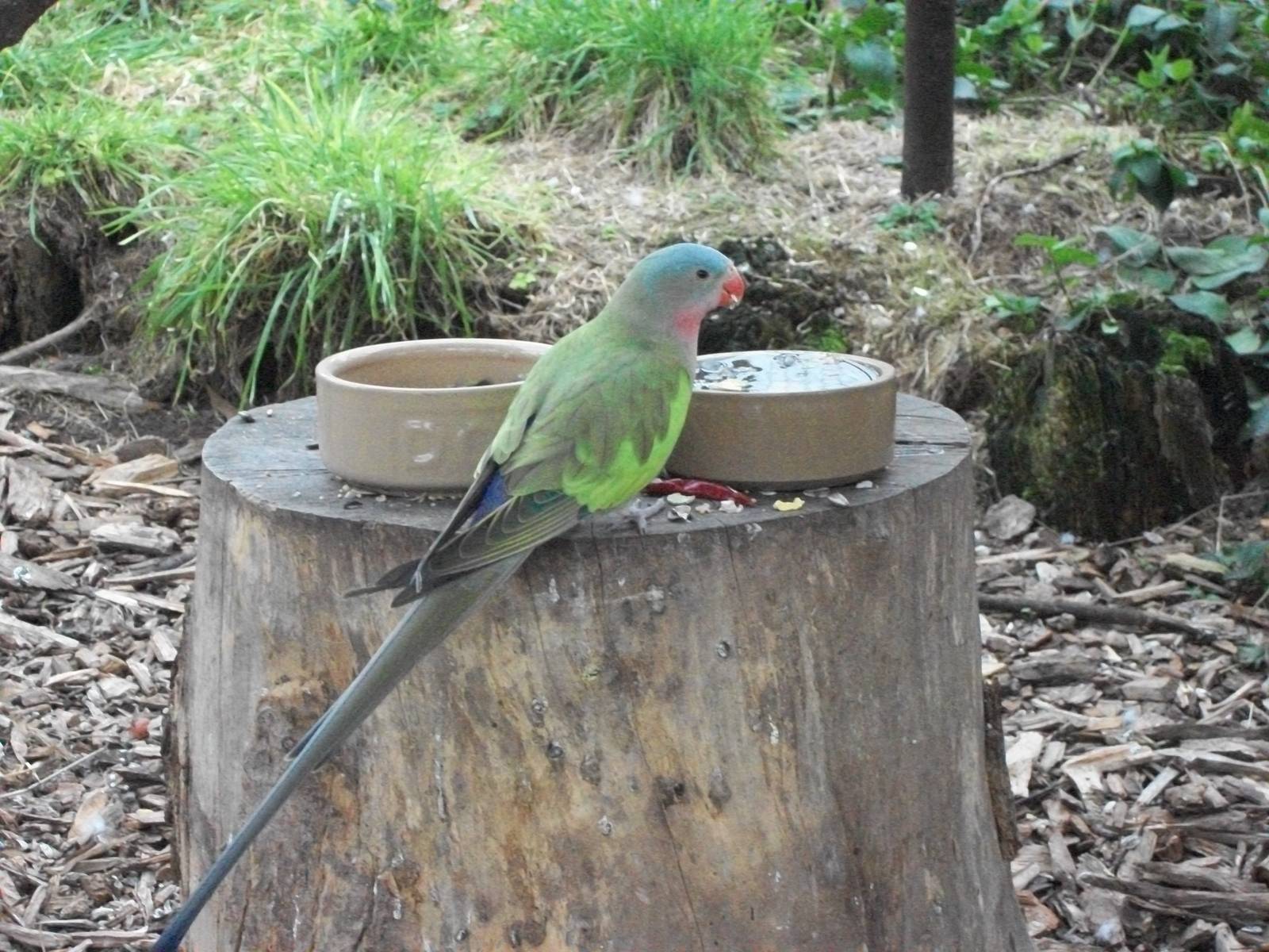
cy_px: 476
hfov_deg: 20.4
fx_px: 3519
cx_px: 634
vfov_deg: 15.4
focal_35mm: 96
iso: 800
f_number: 5.2
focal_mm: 17.1
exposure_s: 1/80
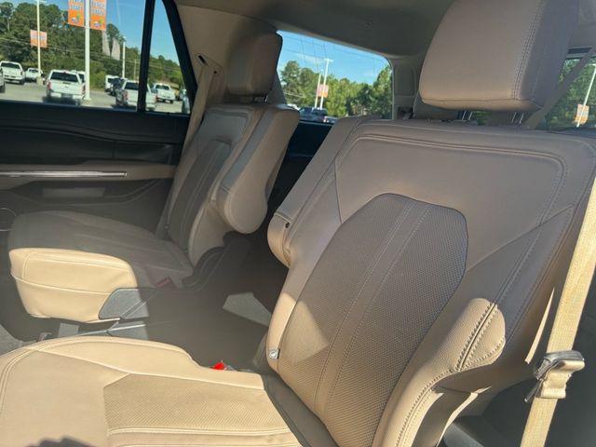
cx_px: 298
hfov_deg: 71.6
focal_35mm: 24
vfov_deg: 56.8
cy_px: 224
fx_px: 413
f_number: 1.78
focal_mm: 6.76
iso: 80
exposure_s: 1/621
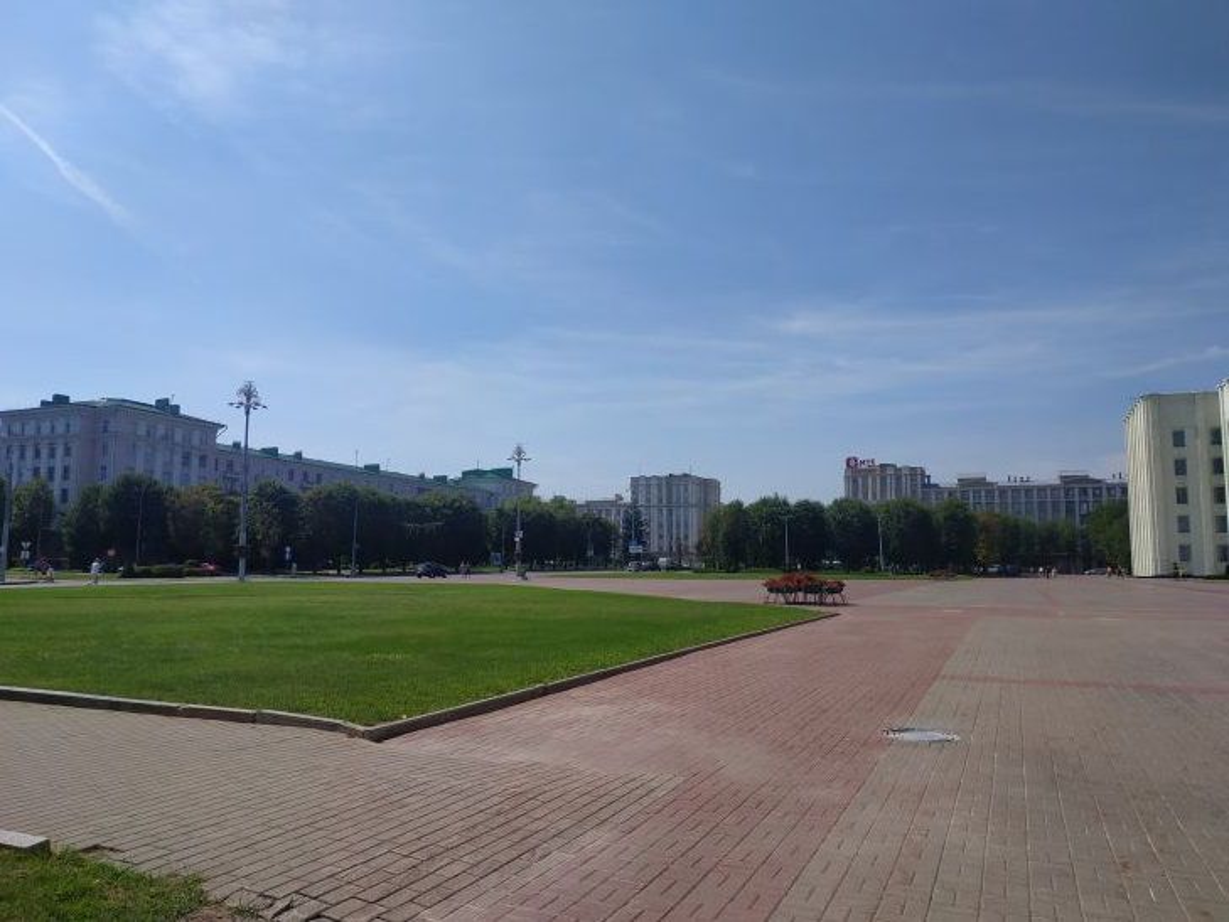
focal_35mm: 24
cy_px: 461
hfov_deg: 71.6
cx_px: 614
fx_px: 852
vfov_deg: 56.8
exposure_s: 1/3374
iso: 100
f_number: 1.9
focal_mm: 3.94
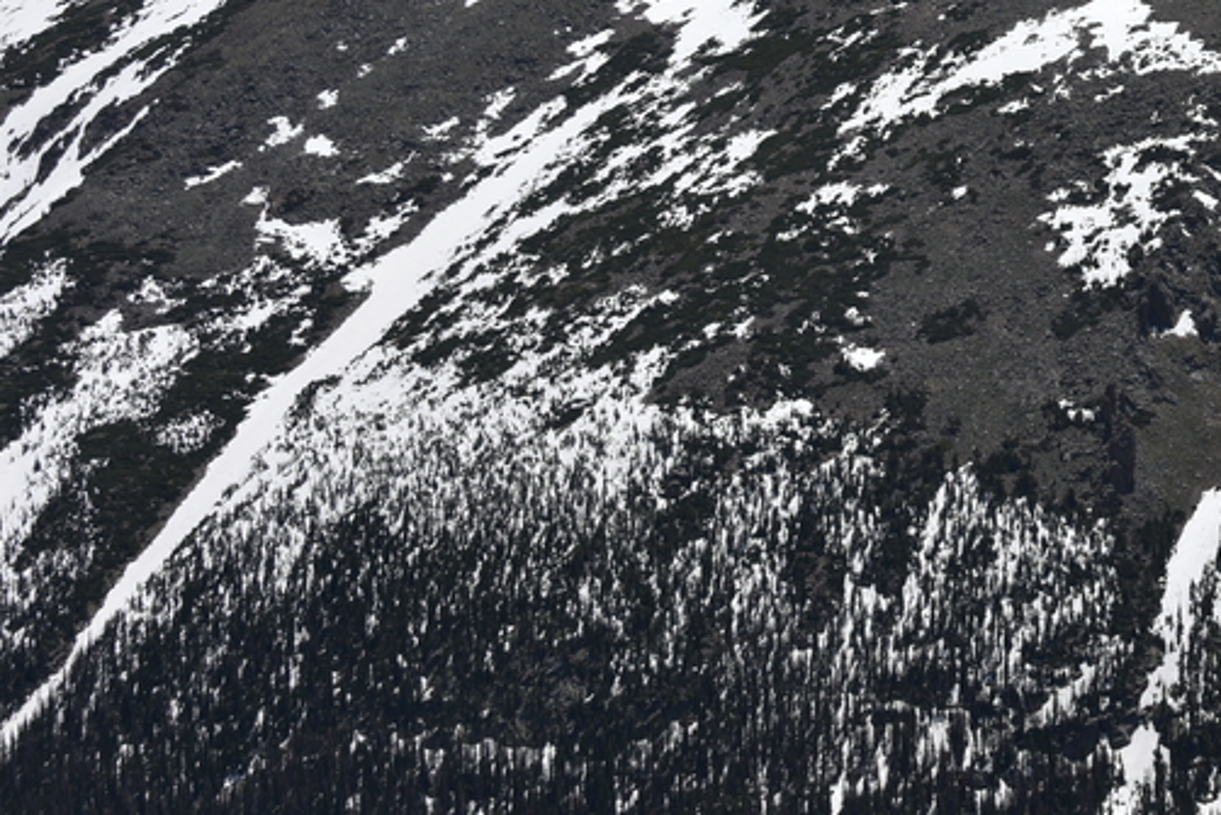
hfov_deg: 13.5
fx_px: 5021
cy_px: -63
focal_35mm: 148
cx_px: 1450
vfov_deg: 9.2
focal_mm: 58
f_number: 10
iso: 100
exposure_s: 1/400
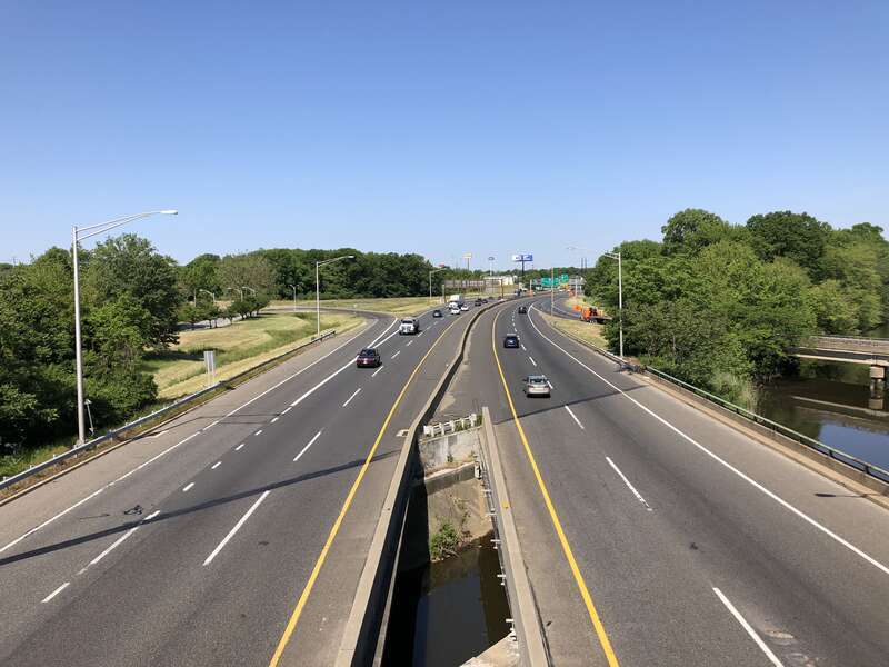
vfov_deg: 49.7
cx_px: 444
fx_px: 719
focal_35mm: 28
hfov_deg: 63.4
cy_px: 334
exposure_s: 1/1946
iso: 20
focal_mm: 4
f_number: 1.8
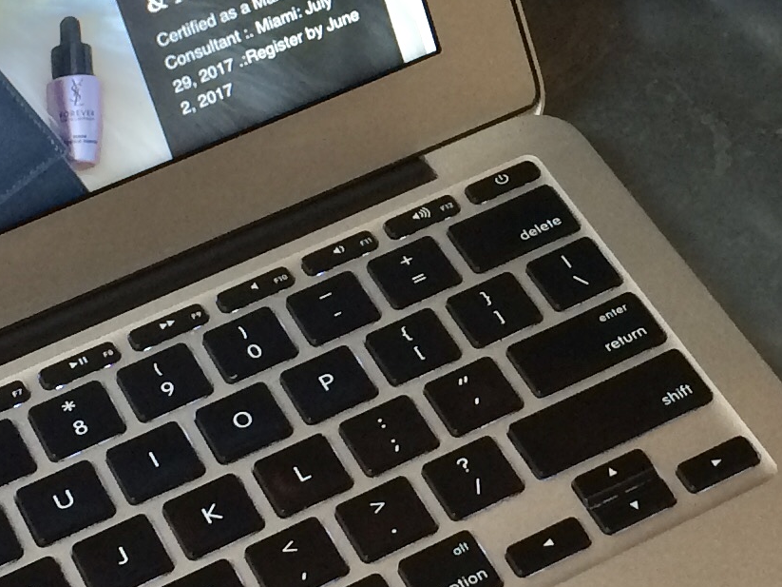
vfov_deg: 12.9
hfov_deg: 17.0
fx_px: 2598
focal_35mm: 115
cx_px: 634
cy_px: 173
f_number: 2.2
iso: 80
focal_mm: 4.15
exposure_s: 1/30
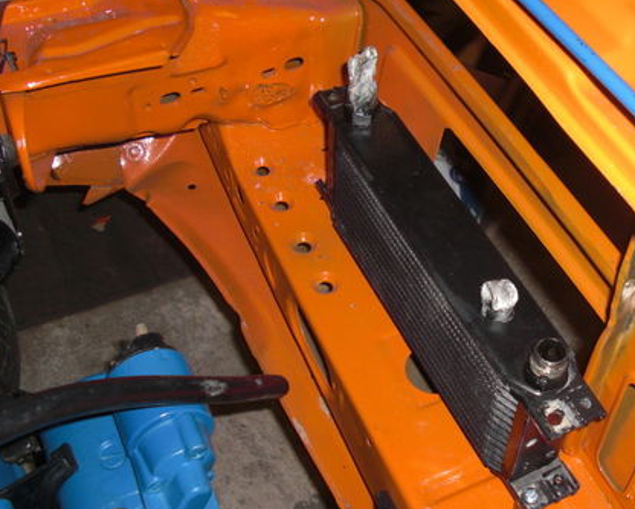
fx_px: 1015
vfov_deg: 28.1
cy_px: 238
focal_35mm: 54
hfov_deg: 34.2
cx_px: 453
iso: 100
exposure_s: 1/60
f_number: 2.8
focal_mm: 6.3
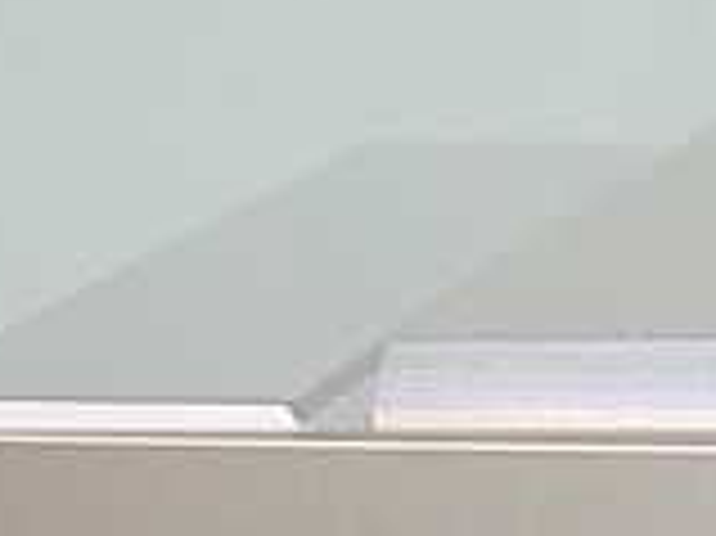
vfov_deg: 1.6
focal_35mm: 913
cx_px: 1734
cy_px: 1333
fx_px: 18870
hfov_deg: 2.2
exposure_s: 1/8
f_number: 5.4
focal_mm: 27.1
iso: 200
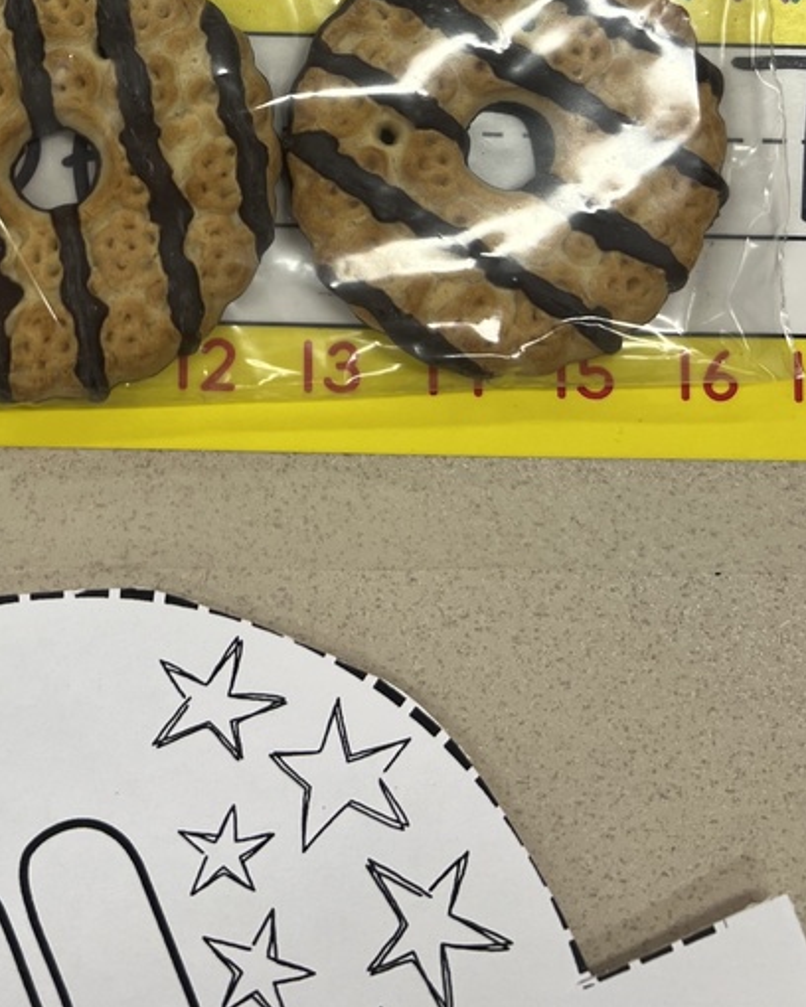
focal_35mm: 51
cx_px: 142
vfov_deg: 33.7
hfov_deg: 28.9
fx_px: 1521
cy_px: 12
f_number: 1.5
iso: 64
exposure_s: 1/121
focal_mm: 5.7
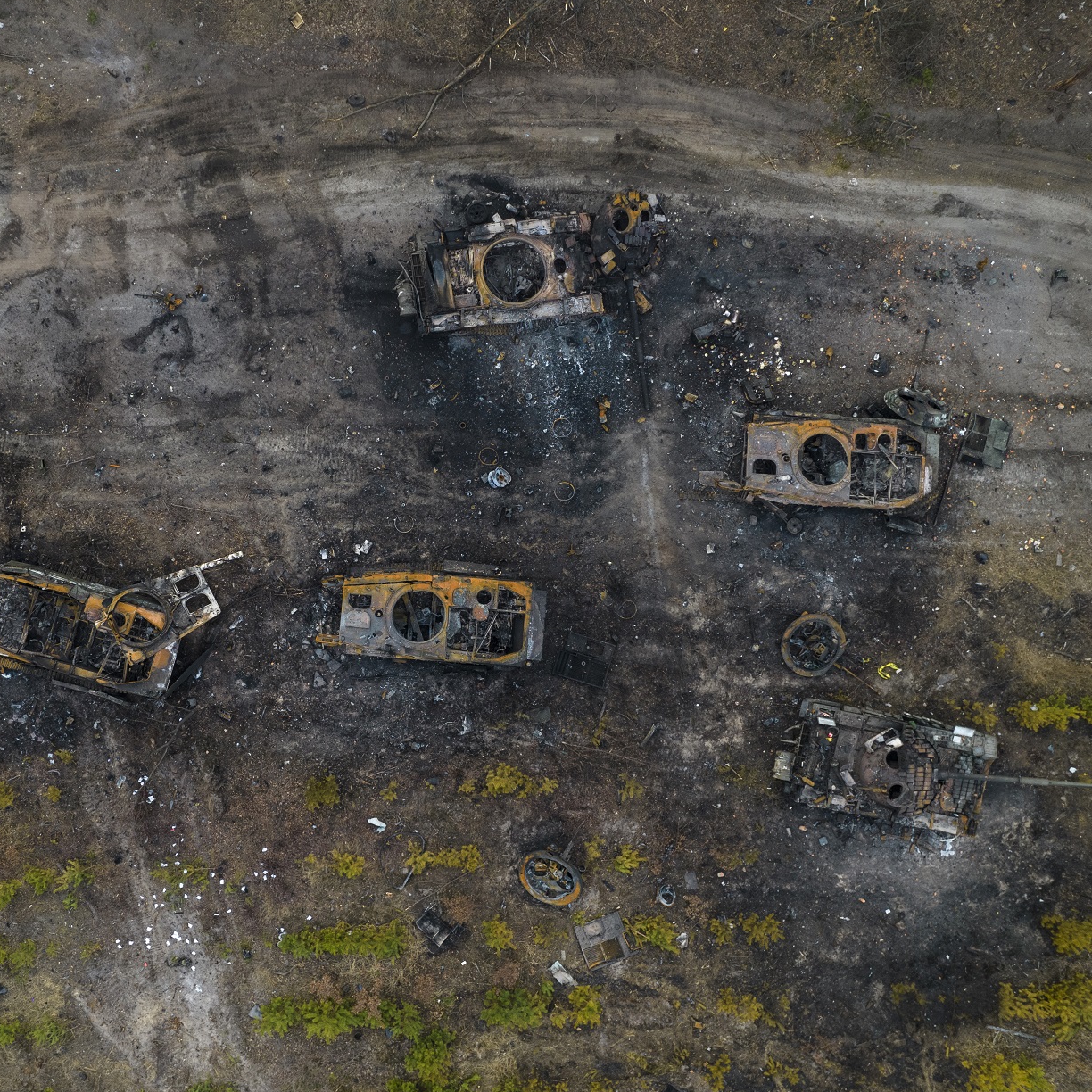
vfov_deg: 55.6
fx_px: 1035
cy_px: 544
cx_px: 353
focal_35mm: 29
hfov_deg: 54.4
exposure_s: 1/15
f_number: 2.8
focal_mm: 8.38
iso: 130
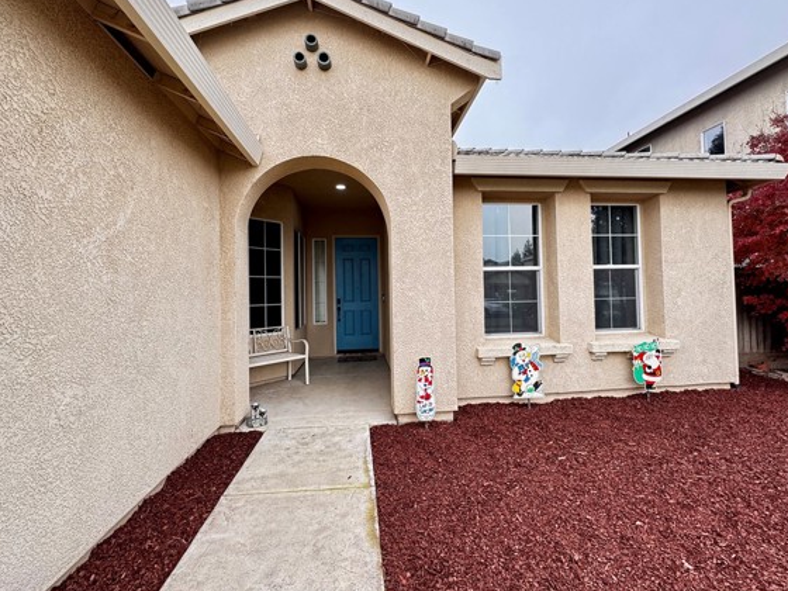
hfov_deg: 94.5
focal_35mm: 16
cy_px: 286
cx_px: 404
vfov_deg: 78.1
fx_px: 364
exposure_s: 1/99
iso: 50
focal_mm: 2.22
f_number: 2.2
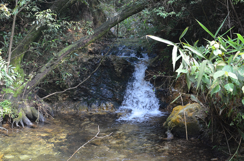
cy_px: 80
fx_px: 406
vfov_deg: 22.5
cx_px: 122
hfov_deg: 33.5
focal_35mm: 60
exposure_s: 1/250
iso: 1600
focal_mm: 40
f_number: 4.5
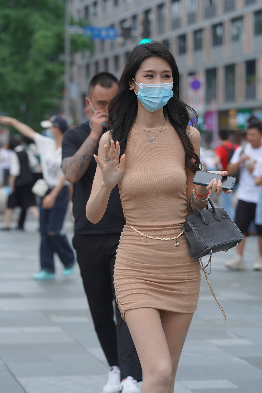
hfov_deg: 10.2
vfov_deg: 15.2
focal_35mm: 135
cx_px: 131
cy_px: 196
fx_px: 1474
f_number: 5.6
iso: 400
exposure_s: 1/640
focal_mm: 135
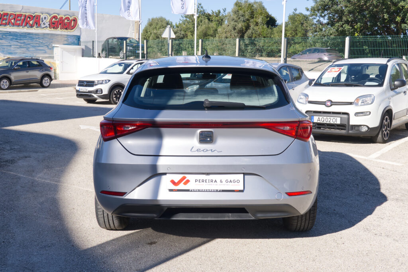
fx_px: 408
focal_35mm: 36
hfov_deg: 53.1
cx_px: 204
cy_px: 136
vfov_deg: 36.9
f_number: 9
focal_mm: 24.2
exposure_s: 1/200
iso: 160
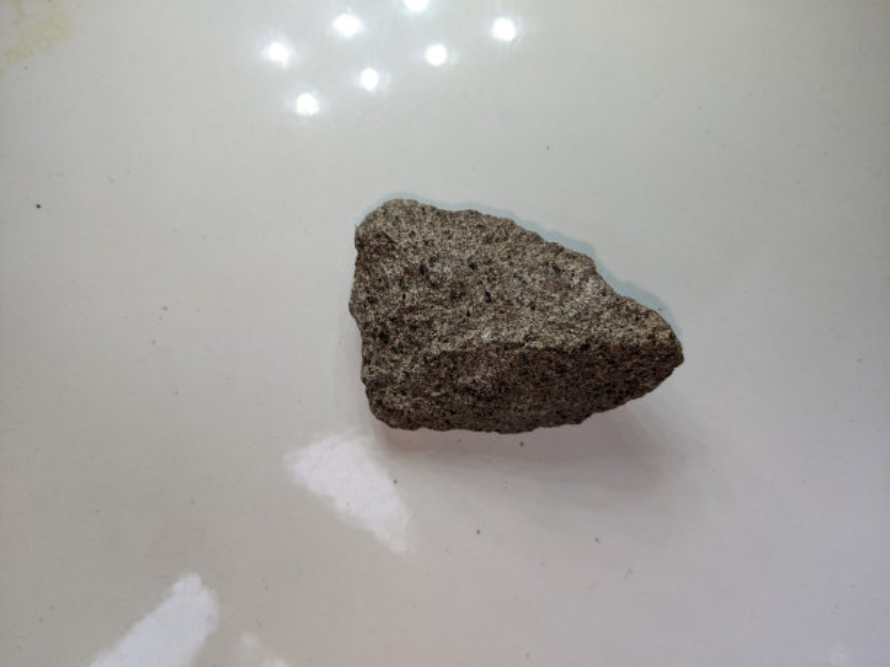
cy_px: 334
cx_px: 445
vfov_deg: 51.4
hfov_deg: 65.3
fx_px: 694
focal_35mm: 27
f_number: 1.8
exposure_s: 1/322
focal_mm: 4.44
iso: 59
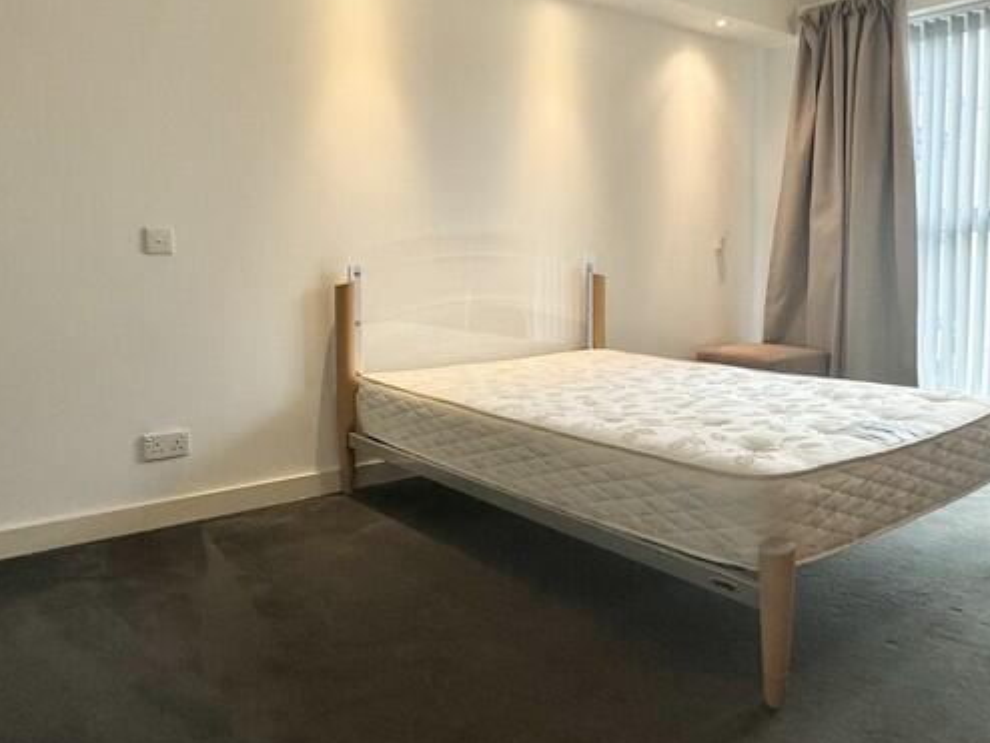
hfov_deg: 61.6
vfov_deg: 48.1
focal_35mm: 29
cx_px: 529
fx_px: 830
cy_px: 320
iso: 64
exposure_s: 1/100
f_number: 2.2
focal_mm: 2.22
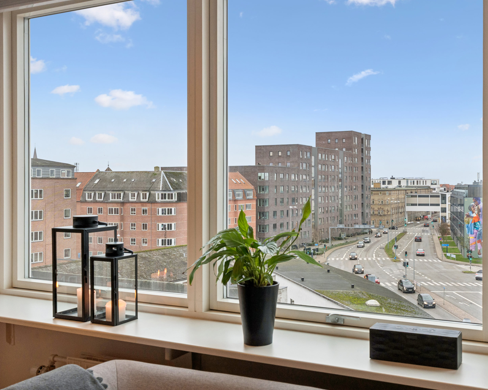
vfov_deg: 37.3
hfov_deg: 45.5
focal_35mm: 40
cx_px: 294
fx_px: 578
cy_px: 195
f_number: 11
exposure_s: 1/50
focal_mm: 35
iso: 1000
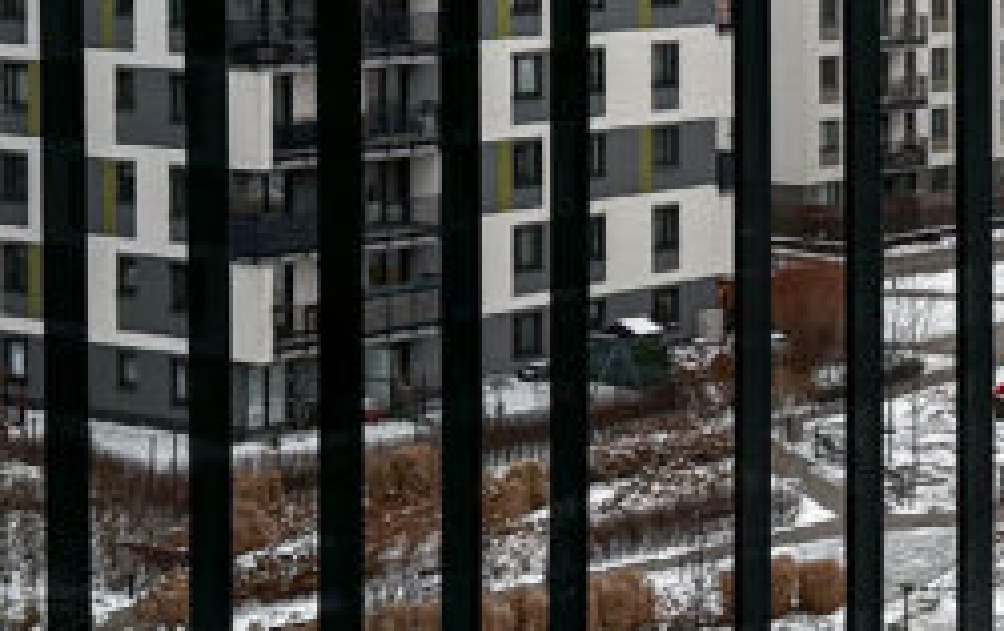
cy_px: 354
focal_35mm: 104
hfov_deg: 18.6
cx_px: 1285
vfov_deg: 12.6
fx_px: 2850
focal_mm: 6.86
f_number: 1.8
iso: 80
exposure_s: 1/460
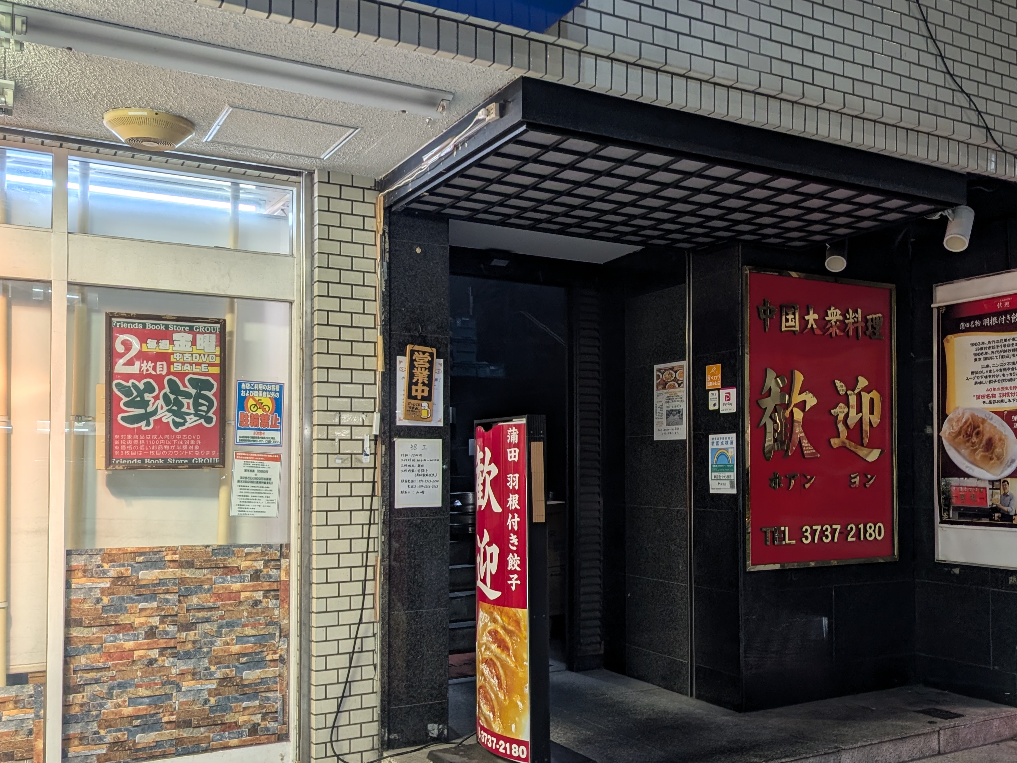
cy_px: 437
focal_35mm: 33
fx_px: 970
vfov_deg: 42.8
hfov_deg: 55.0
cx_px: 600
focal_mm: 6.9
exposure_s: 1/100
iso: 26
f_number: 1.68
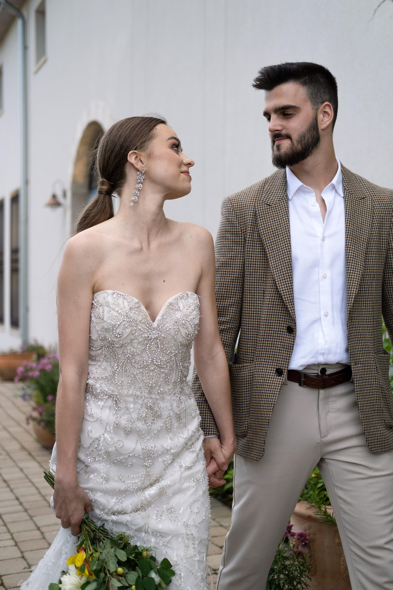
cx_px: 196
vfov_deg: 37.5
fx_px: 868
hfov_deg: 25.5
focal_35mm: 53
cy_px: 295
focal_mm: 35
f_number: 2
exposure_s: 1/2000
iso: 320
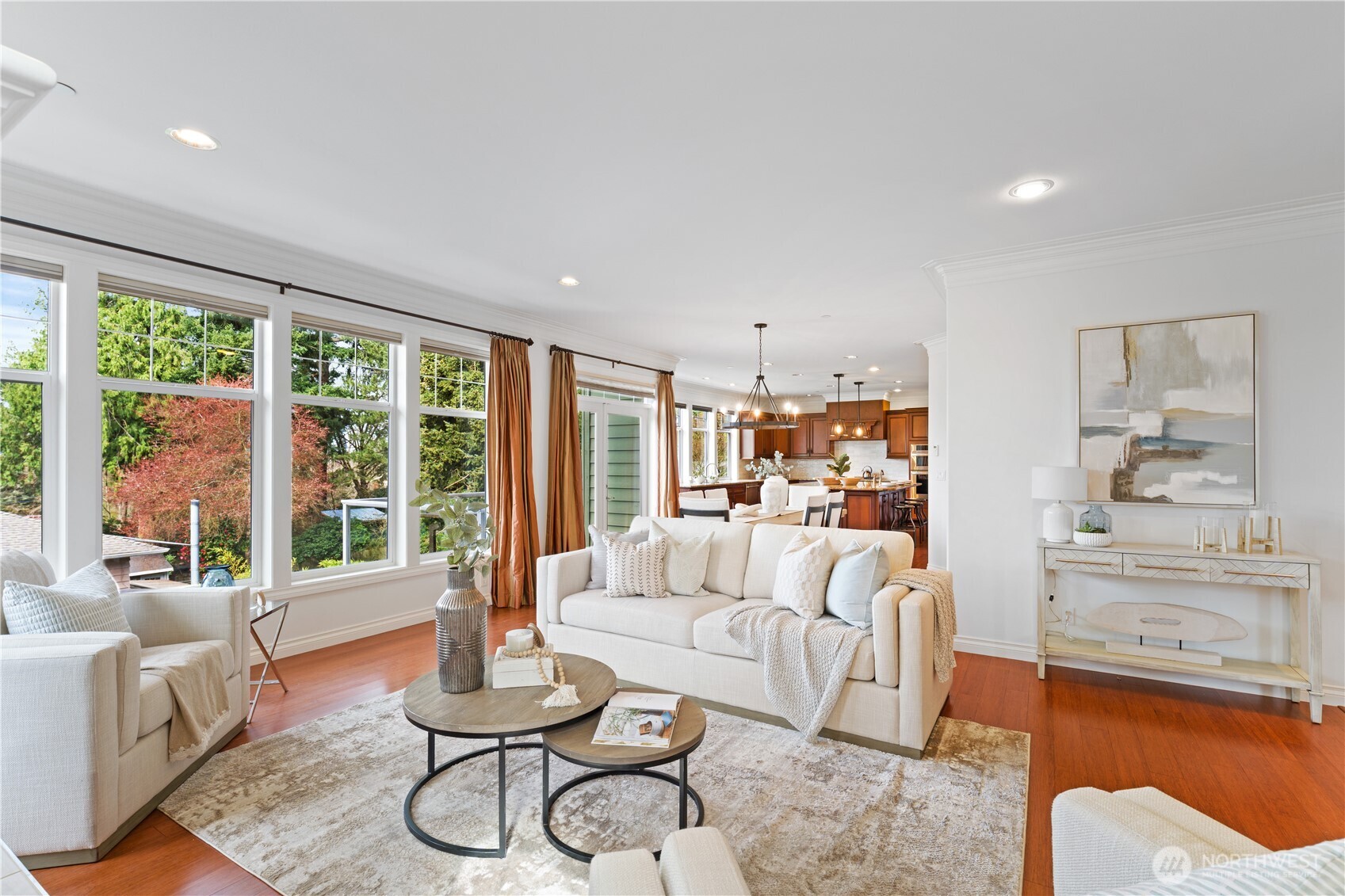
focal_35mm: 16
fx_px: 598
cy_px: 448
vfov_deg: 73.7
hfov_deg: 96.7
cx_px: 672
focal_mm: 16
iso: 160
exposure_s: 1/4
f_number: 9
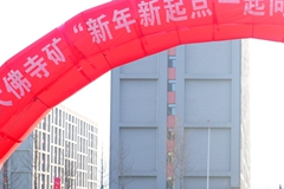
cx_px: 247
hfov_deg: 26.2
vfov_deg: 17.7
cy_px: 194
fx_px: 592
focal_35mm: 75
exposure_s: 1/200
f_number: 7.1
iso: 320
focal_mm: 30
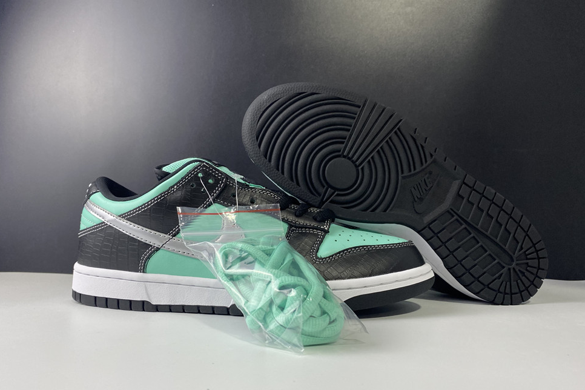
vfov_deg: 46.3
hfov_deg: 65.5
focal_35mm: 28
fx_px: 455
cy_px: 222
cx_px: 299
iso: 125
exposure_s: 1/67
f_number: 1.8
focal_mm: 4.25
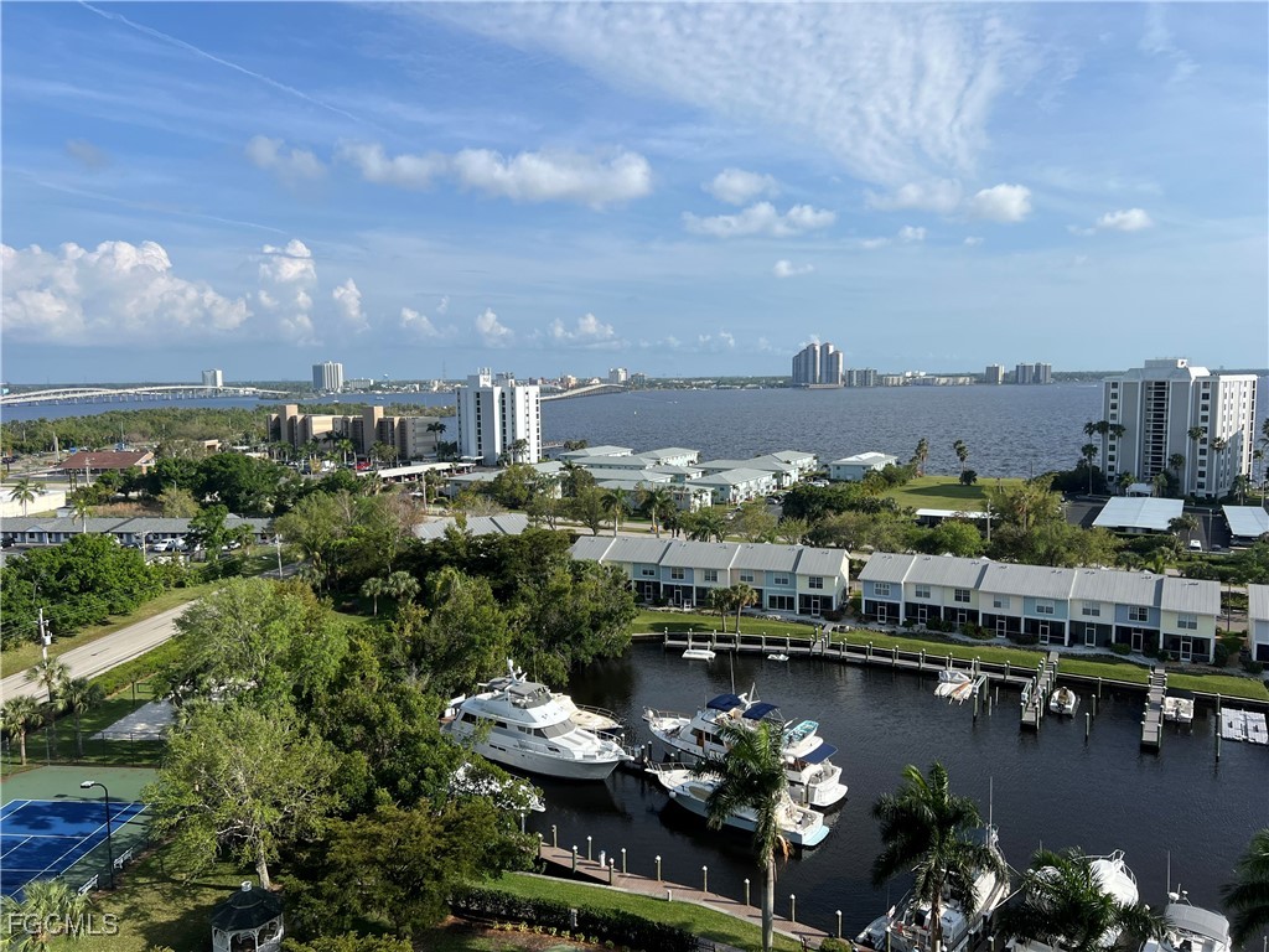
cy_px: 476
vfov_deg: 53.1
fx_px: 953
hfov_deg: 67.3
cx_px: 634
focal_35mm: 26
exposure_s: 1/5076
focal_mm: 5.7
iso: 50
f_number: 1.5
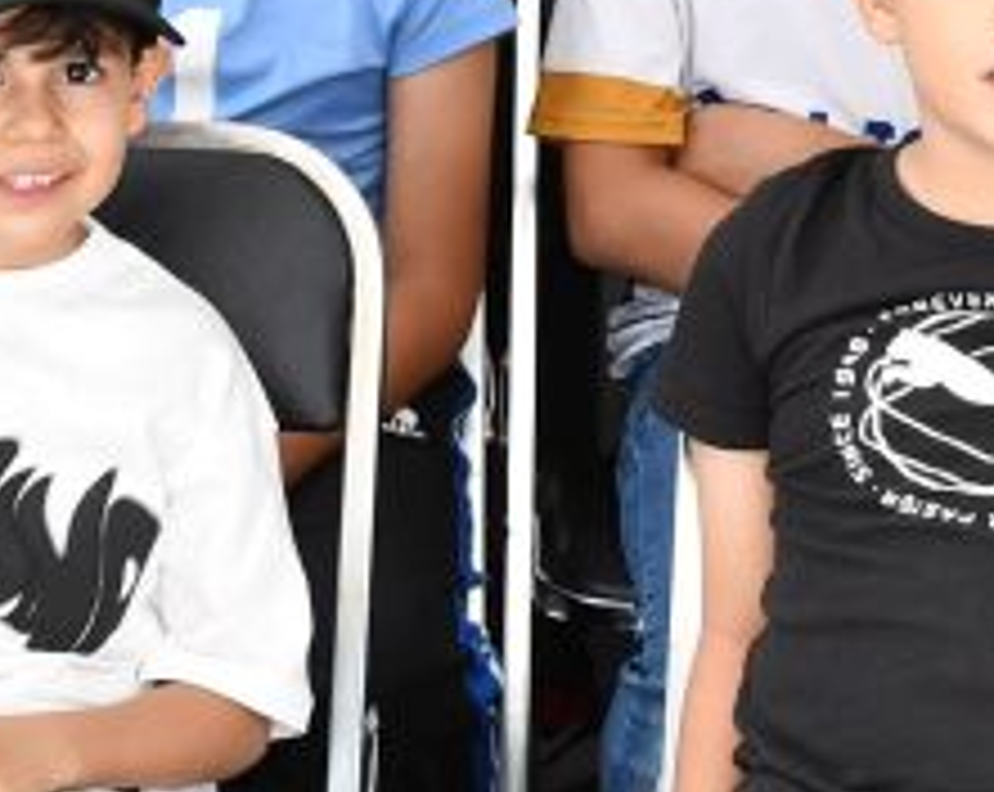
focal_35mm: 147
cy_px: -380
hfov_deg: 13.1
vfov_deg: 10.2
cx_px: 517
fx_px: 4317
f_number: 3.5
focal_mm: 18
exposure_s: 1/125
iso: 280
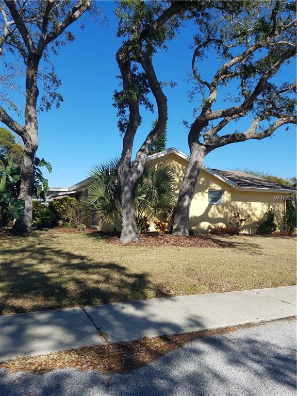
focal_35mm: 26
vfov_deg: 67.3
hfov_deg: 53.1
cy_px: 198
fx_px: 297
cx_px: 148
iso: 50
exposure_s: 1/2232
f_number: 1.7
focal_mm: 4.2
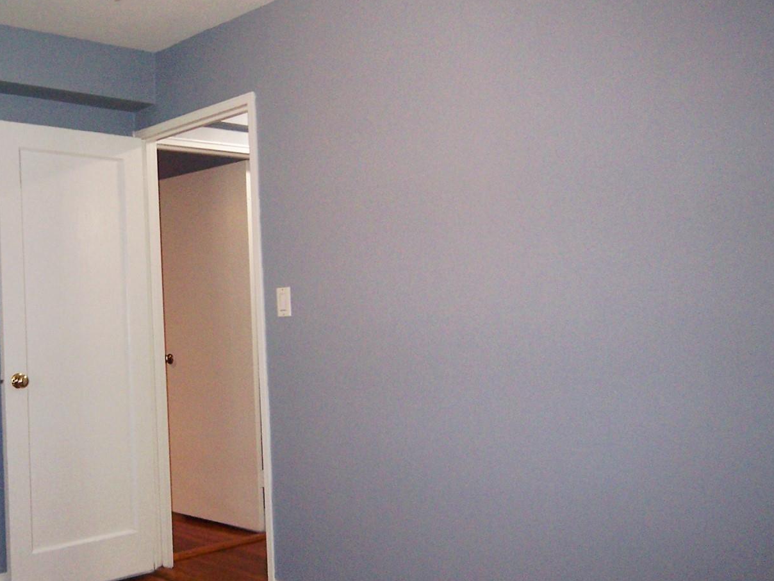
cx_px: 141
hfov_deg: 45.2
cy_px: 283
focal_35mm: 39
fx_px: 872
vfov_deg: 36.8
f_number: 2.8
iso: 125
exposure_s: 1/30
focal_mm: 3.8
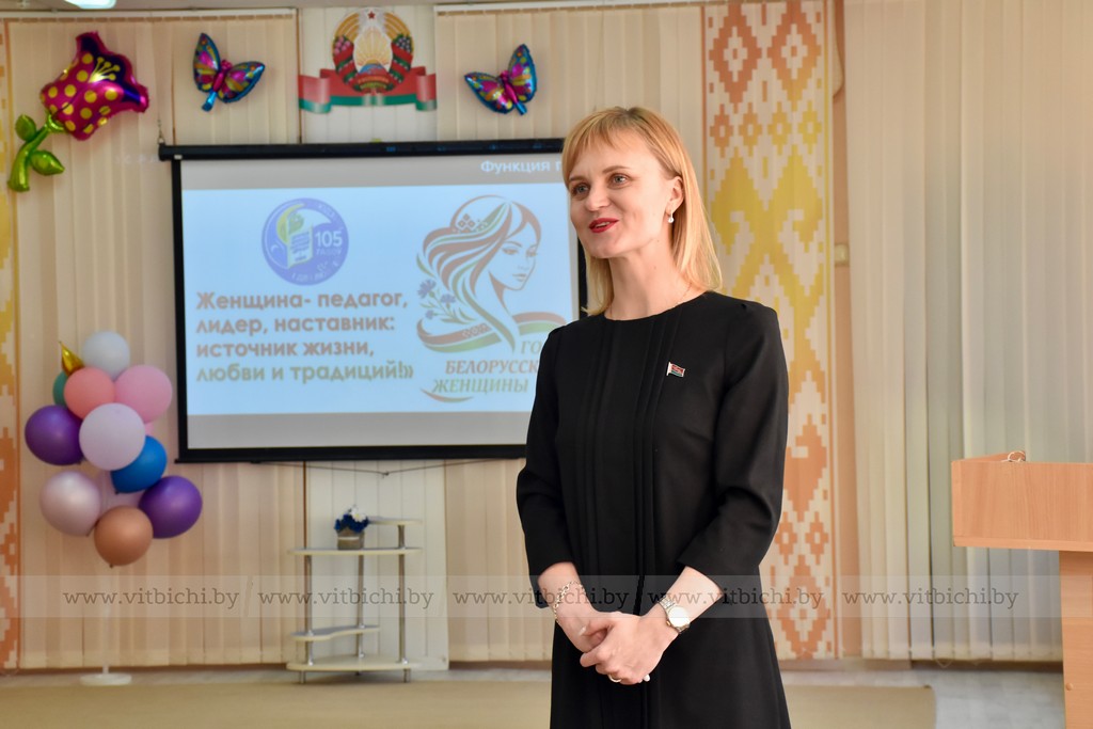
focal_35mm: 78
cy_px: 364
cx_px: 546
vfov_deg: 17.5
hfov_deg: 26.0
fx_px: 2368
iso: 1600
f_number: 6.3
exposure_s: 1/160
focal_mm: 52
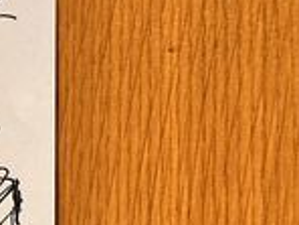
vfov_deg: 15.1
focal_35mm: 97
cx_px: 8
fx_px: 838
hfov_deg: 19.7
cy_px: 205
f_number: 1.78
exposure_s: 1/50
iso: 200
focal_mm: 6.86
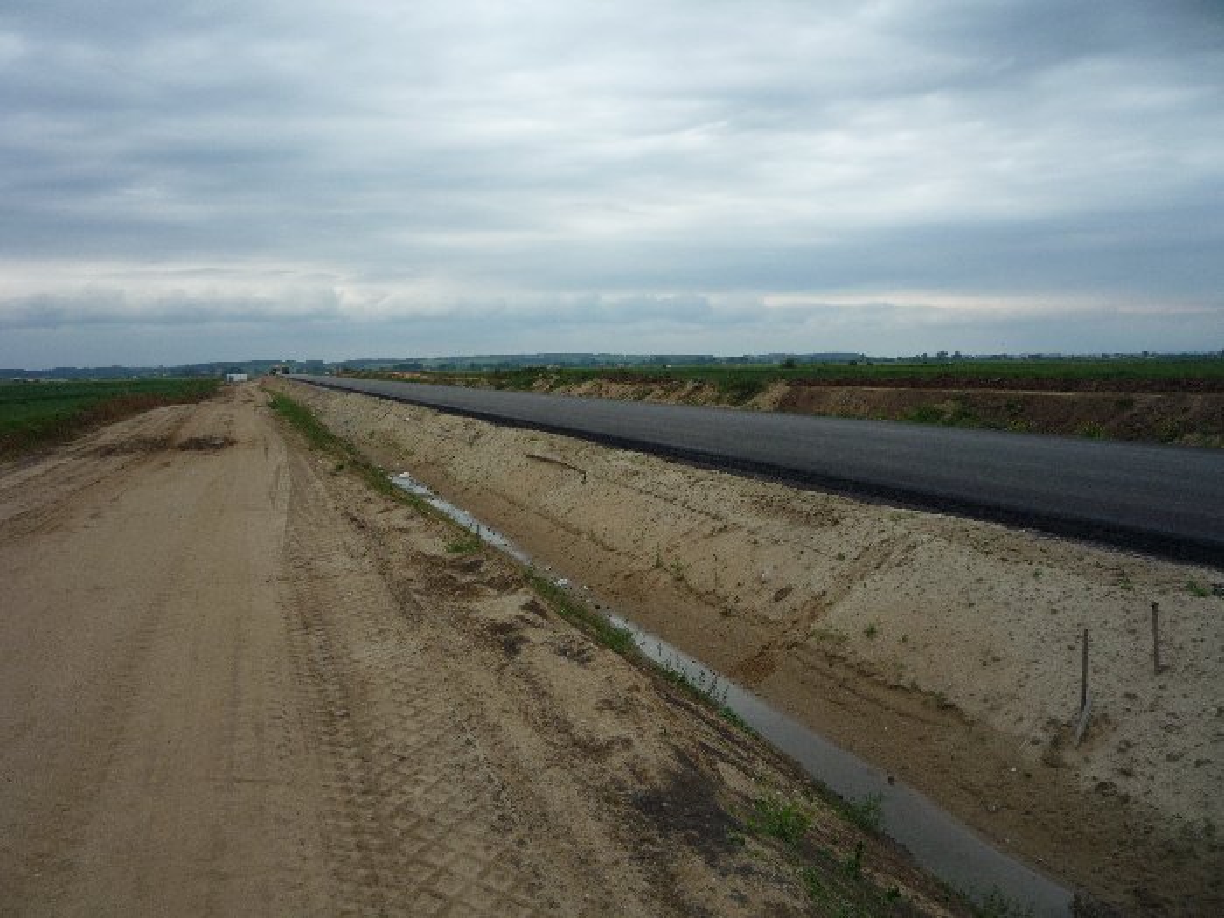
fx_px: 1061
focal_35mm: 30
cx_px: 612
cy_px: 459
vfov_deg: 46.8
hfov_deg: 60.0
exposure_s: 1/400
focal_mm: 5.2
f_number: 4.5
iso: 100
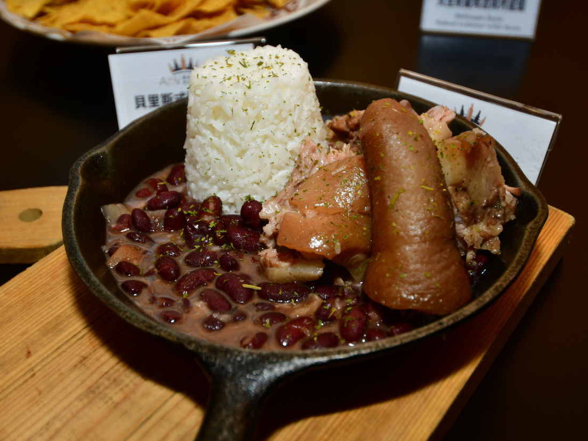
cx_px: 286
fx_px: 679
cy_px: 217
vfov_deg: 36.0
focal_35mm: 40
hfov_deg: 46.8
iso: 100
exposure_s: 1/60
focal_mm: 24
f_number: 4
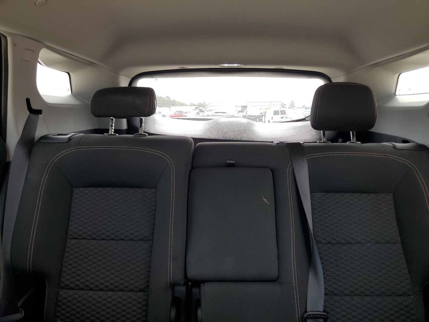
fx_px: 322
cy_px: 161
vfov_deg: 53.1
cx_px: 214
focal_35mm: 26
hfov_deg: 67.3
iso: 50
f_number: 1.5
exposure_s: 1/175
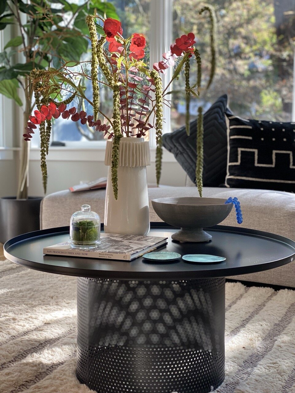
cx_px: 148
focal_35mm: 52
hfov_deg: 28.0
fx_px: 591
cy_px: 196
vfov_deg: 36.8
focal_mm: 6
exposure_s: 1/120
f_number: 2
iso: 100
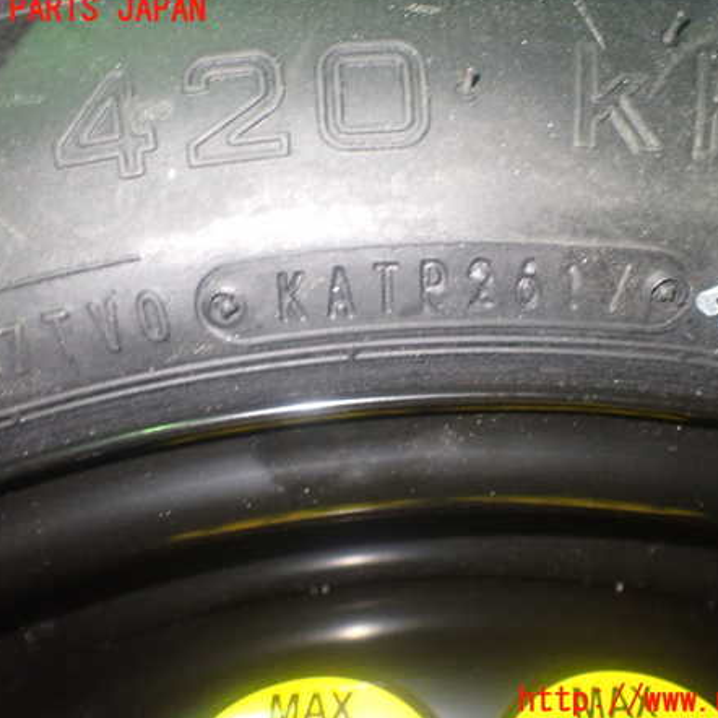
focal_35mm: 36
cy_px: 356
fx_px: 845
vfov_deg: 46.0
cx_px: 398
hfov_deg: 46.0
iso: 800
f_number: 2.3
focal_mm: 5.4
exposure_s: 1/30
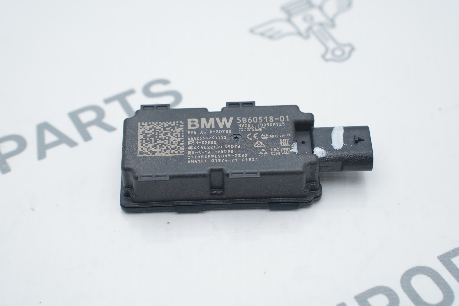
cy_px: 153
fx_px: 956
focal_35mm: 75
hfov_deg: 27.0
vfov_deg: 18.2
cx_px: 230
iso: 500
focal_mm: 75
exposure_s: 1/160
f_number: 6.3
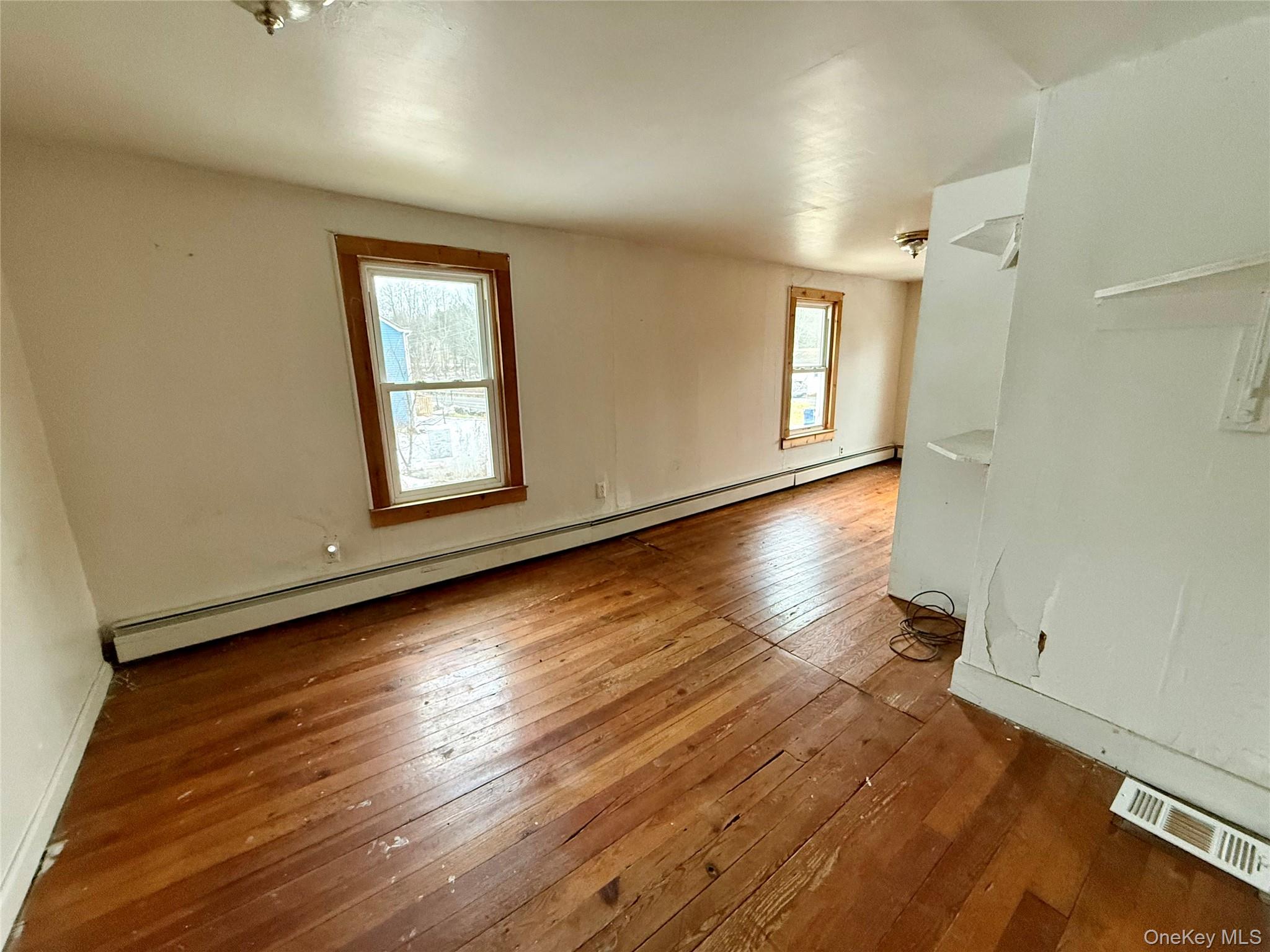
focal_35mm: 14
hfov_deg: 102.1
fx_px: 514
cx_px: 635
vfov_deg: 85.7
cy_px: 476
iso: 500
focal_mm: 2.22
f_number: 2.2
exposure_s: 1/60
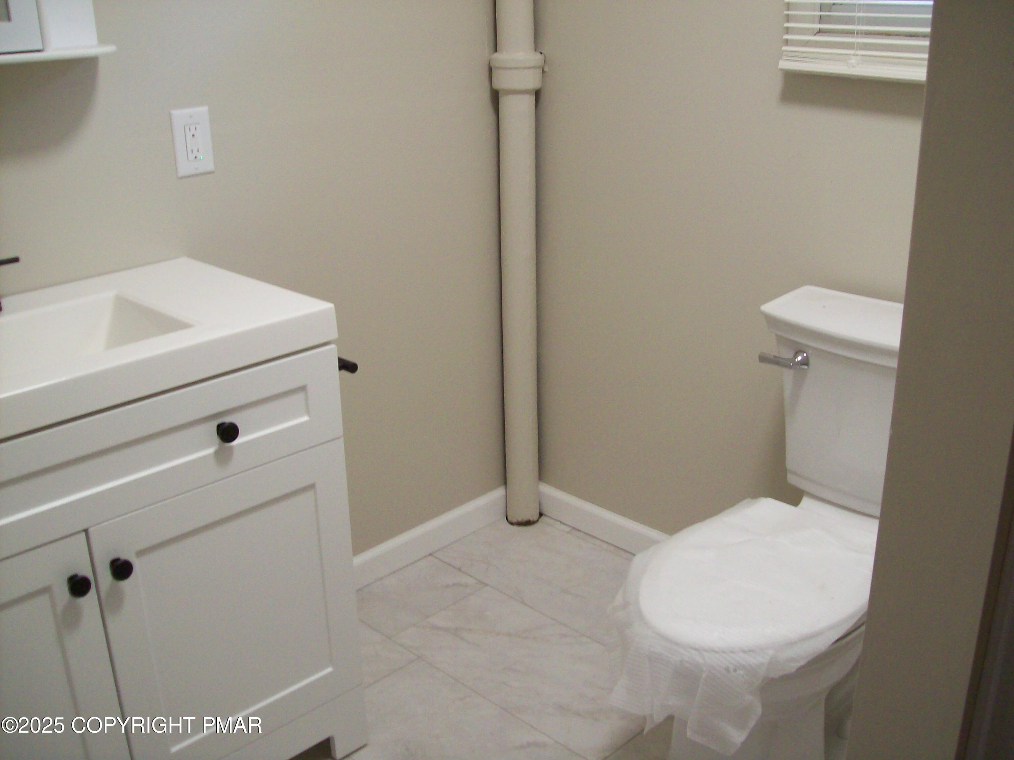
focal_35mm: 36
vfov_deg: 39.7
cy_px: 380
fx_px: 1055
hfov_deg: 51.4
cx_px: 507
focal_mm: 6
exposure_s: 1/22
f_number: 2.7
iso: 160
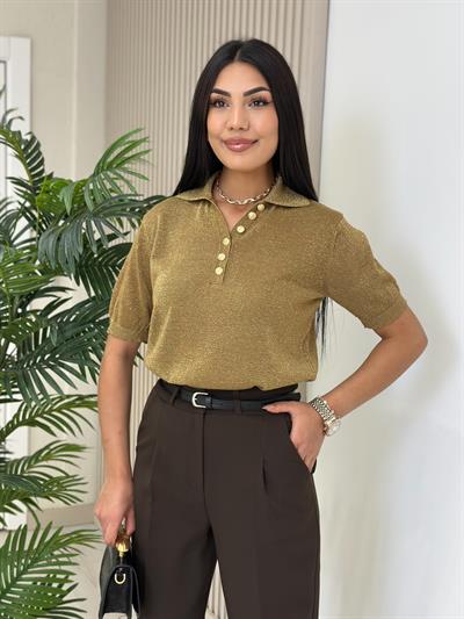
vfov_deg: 39.6
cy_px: 310
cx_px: 232
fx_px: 858
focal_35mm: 48
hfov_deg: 30.3
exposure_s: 1/100
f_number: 1.78
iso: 64
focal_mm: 6.86
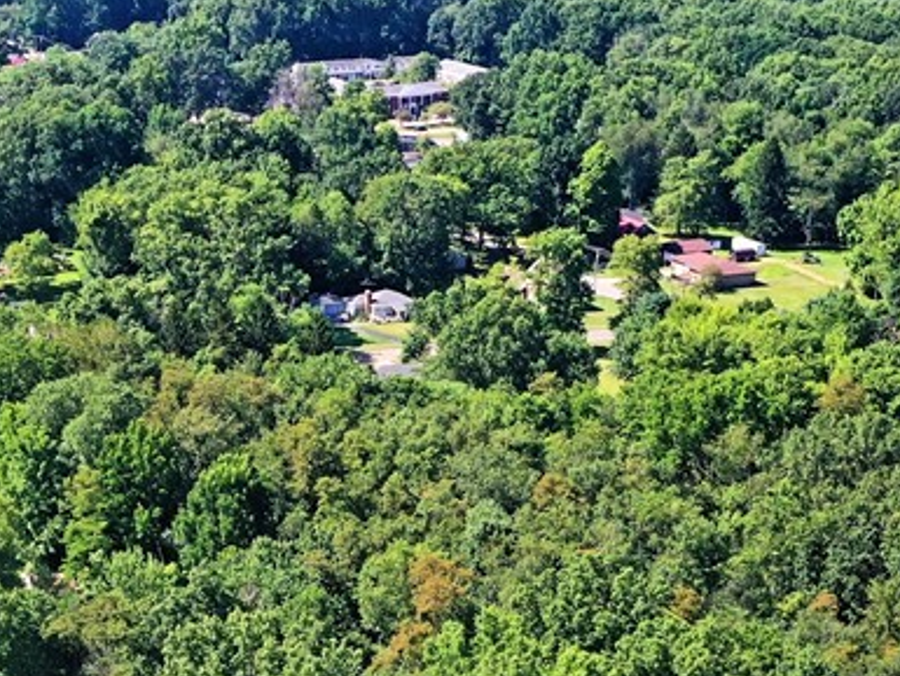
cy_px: 784
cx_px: 164
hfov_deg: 25.2
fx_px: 1977
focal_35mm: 76
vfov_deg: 18.5
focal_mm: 10.26
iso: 100
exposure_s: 1/320
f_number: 5.6
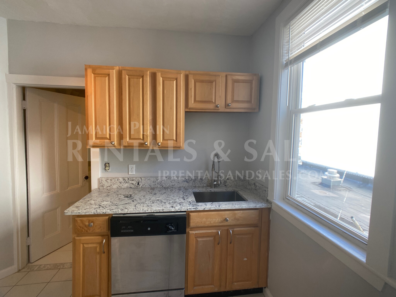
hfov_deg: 67.3
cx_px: 198
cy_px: 148
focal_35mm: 26
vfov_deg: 53.1
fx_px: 297
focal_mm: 4.25
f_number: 1.8
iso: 64
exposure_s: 1/120
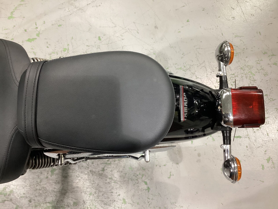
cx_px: 139
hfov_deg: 58.4
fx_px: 249
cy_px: 104
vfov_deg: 45.4
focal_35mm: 31
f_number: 2.4
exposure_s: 1/60
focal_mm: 3.3
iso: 160
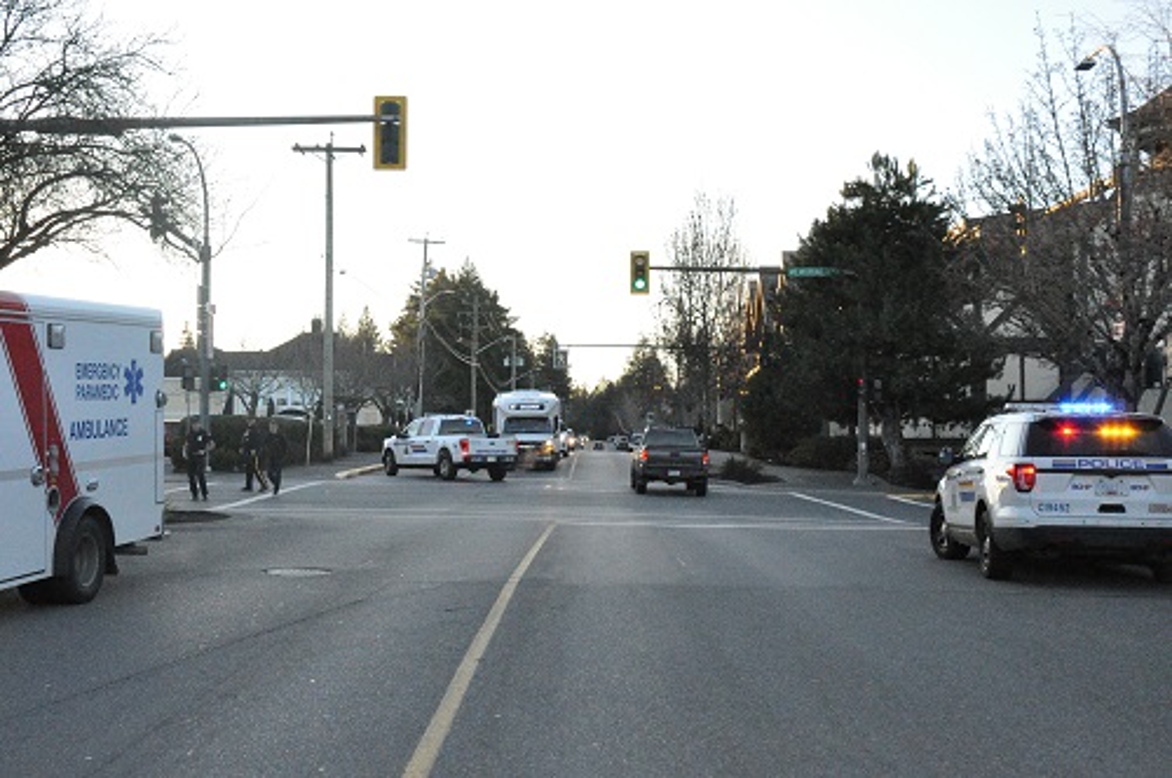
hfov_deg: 42.4
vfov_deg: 28.9
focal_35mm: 46
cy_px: 389
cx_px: 586
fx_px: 1512
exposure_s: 1/1600
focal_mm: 31
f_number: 9
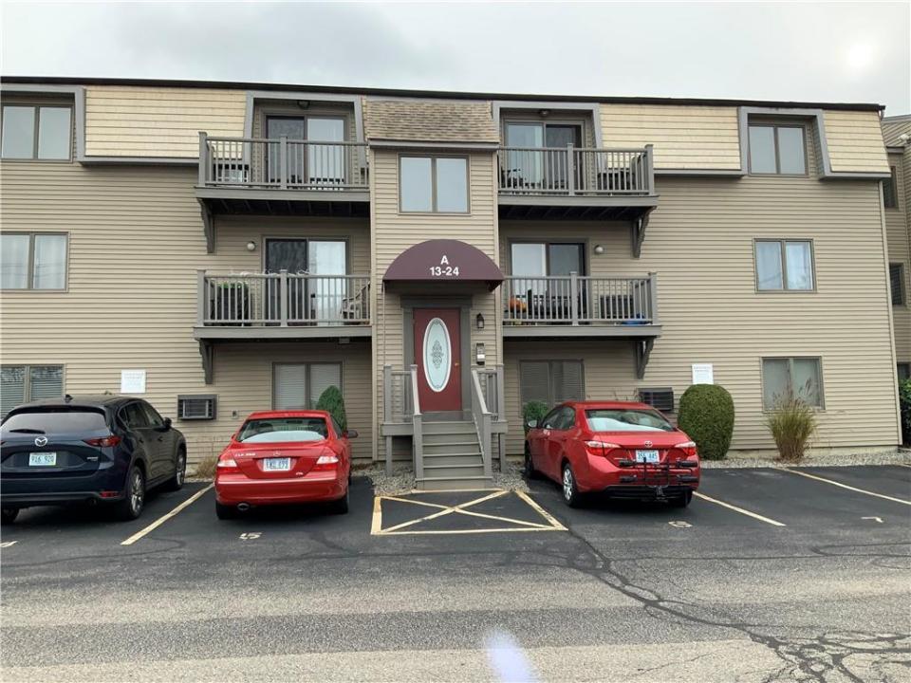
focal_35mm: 29
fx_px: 763
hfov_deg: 61.7
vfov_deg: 48.2
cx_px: 456
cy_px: 342
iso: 16
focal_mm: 3
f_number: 1.8
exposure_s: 1/256
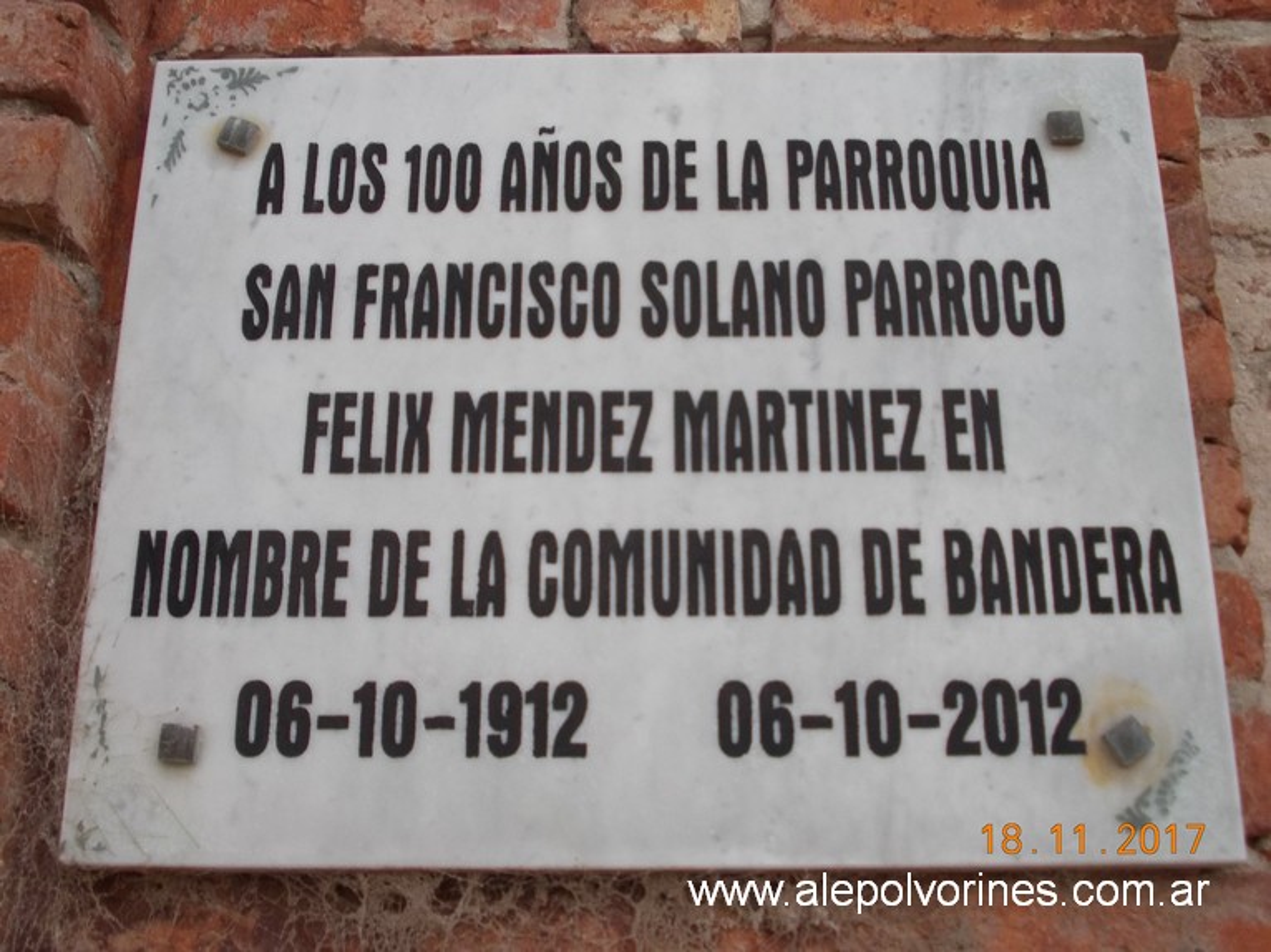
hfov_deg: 43.9
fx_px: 1578
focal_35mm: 43
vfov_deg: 33.6
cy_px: 476
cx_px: 636
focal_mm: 6.1
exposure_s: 1/30
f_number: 3.3
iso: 140
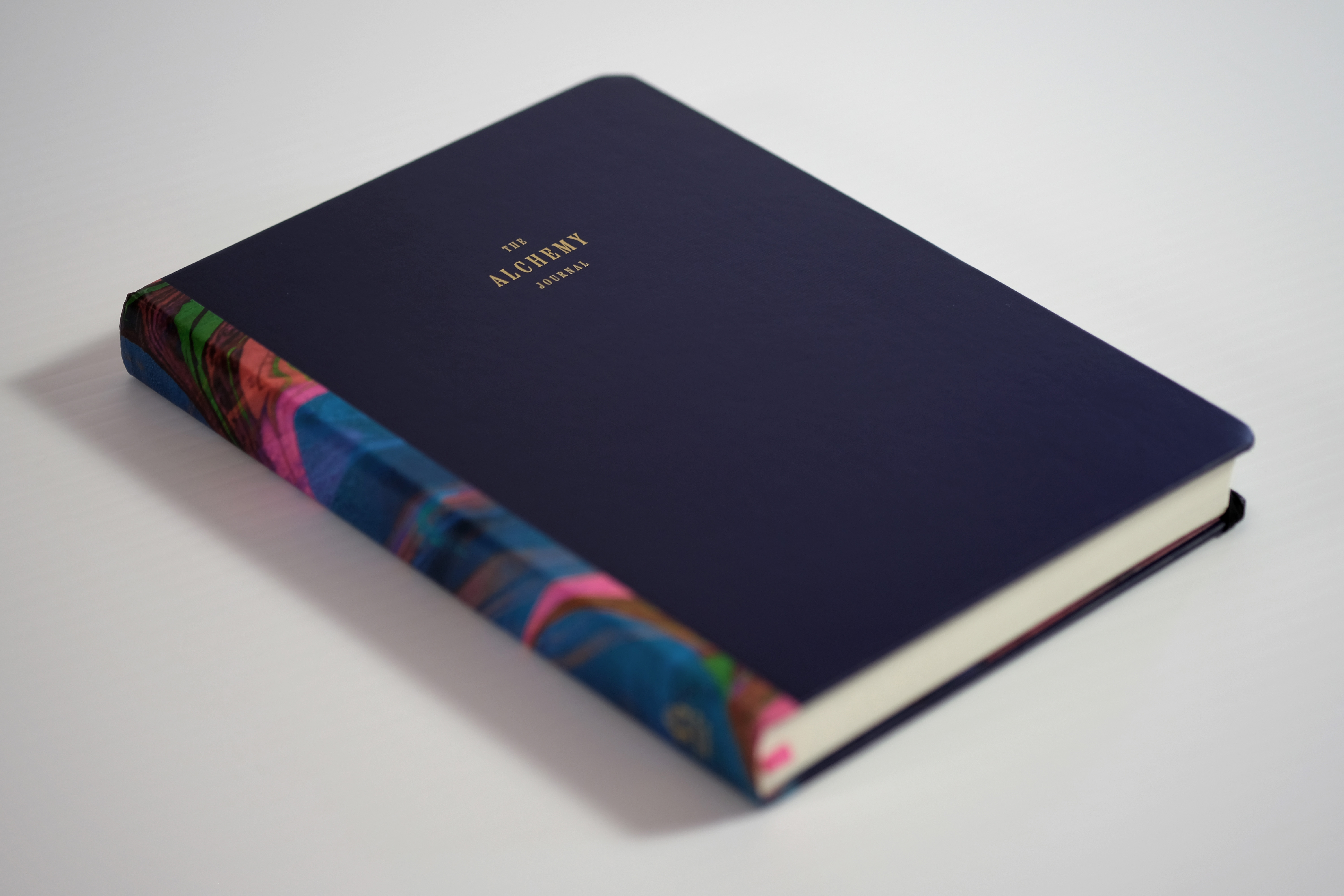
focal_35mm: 90
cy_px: 448
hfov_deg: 22.6
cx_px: 672
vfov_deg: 15.2
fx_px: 3360
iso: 320
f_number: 2.4
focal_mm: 60
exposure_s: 1/60
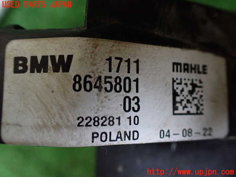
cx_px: 118
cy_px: 88
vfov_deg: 46.8
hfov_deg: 60.0
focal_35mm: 30
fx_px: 205
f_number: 2.3
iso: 640
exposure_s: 1/125
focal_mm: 5.4
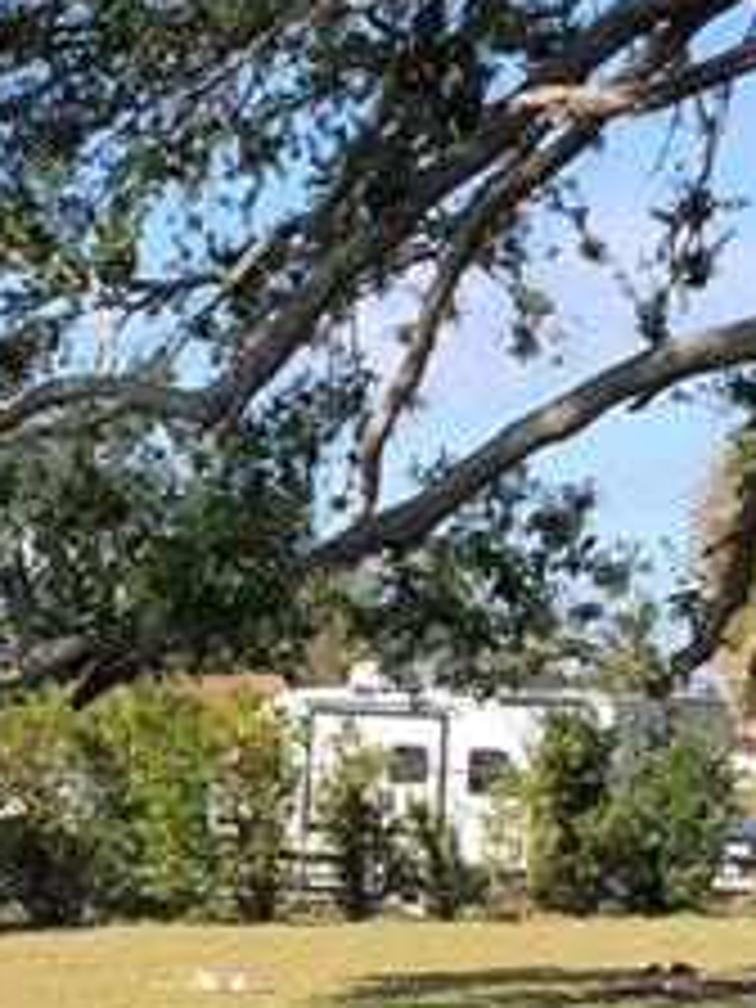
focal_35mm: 150
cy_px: 1071
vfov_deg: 13.0
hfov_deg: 9.8
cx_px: -40
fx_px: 4368
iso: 20
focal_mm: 3.99
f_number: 1.8
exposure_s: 1/1012
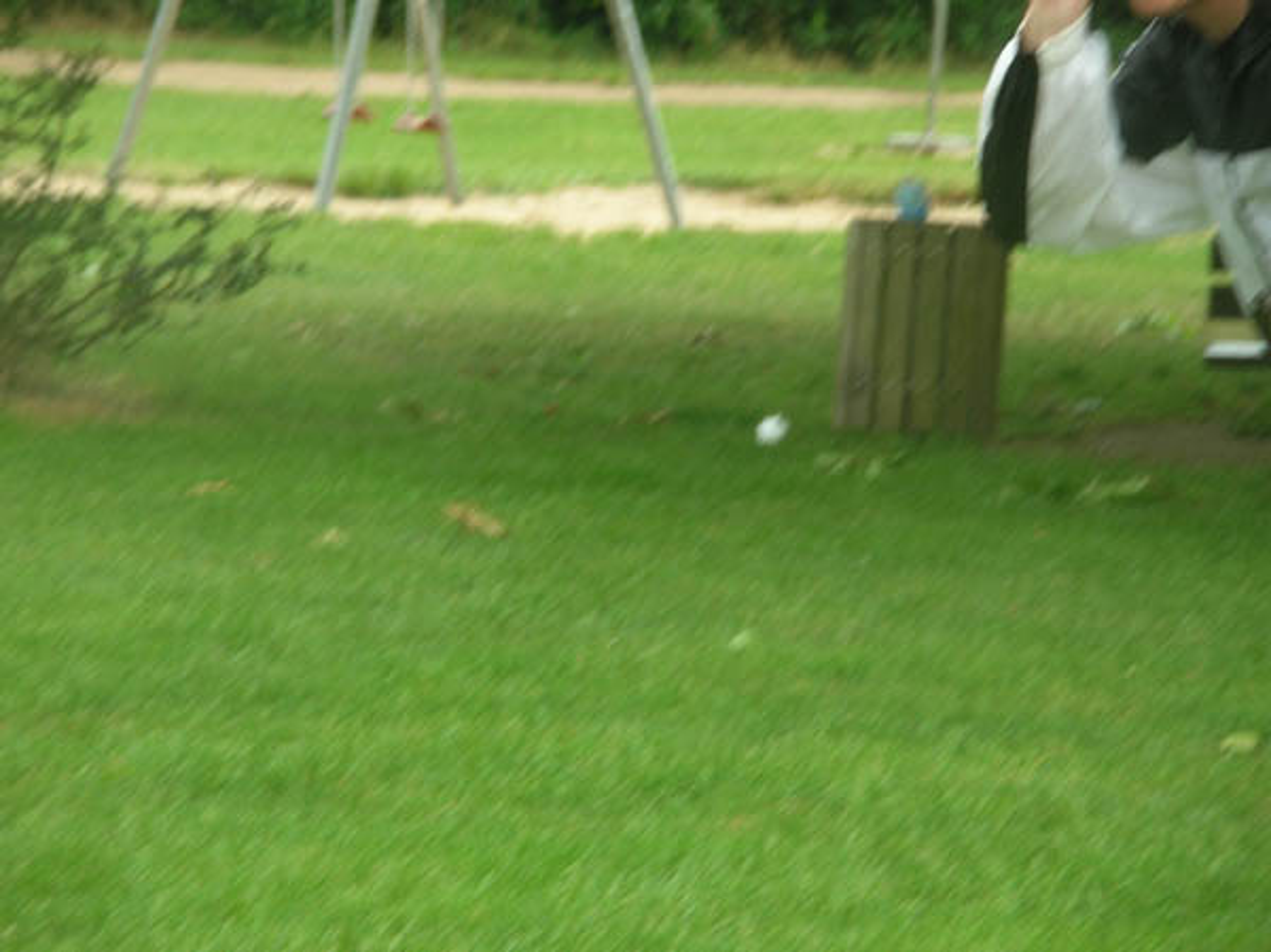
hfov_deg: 8.4
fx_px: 8622
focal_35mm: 235
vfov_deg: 6.3
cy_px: 476
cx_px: 636
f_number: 4.1
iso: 50
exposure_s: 1/144
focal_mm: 38.8
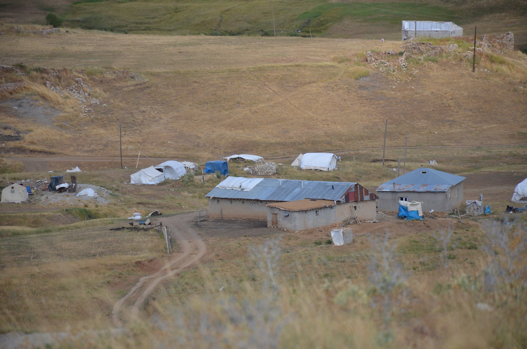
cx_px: 264
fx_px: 3068
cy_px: 174
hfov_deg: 9.8
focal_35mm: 210
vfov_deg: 6.5
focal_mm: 140
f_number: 5.6
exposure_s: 1/1600
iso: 400
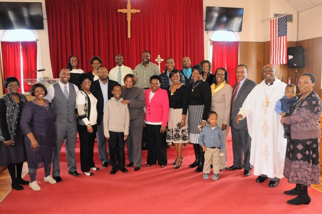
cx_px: 161
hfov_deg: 67.4
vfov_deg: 47.8
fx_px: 241
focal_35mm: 27
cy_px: 107
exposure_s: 1/100
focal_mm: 18
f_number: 7.1
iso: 3200
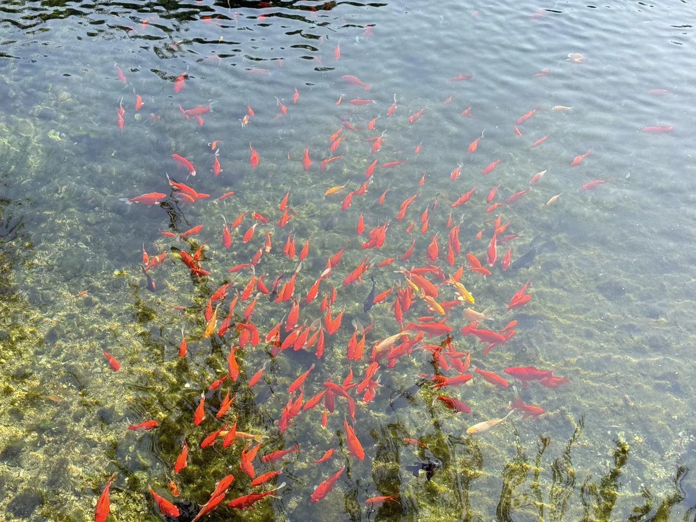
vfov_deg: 30.3
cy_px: 261
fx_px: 965
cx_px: 348
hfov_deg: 39.7
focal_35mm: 48
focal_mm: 6.76
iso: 100
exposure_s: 1/478
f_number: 1.78
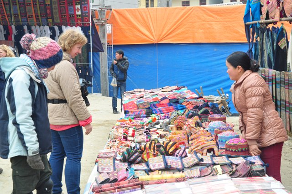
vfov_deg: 23.7
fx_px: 462
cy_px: 97
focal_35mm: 57
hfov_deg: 35.1
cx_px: 146
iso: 400
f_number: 9
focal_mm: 38
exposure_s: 1/100
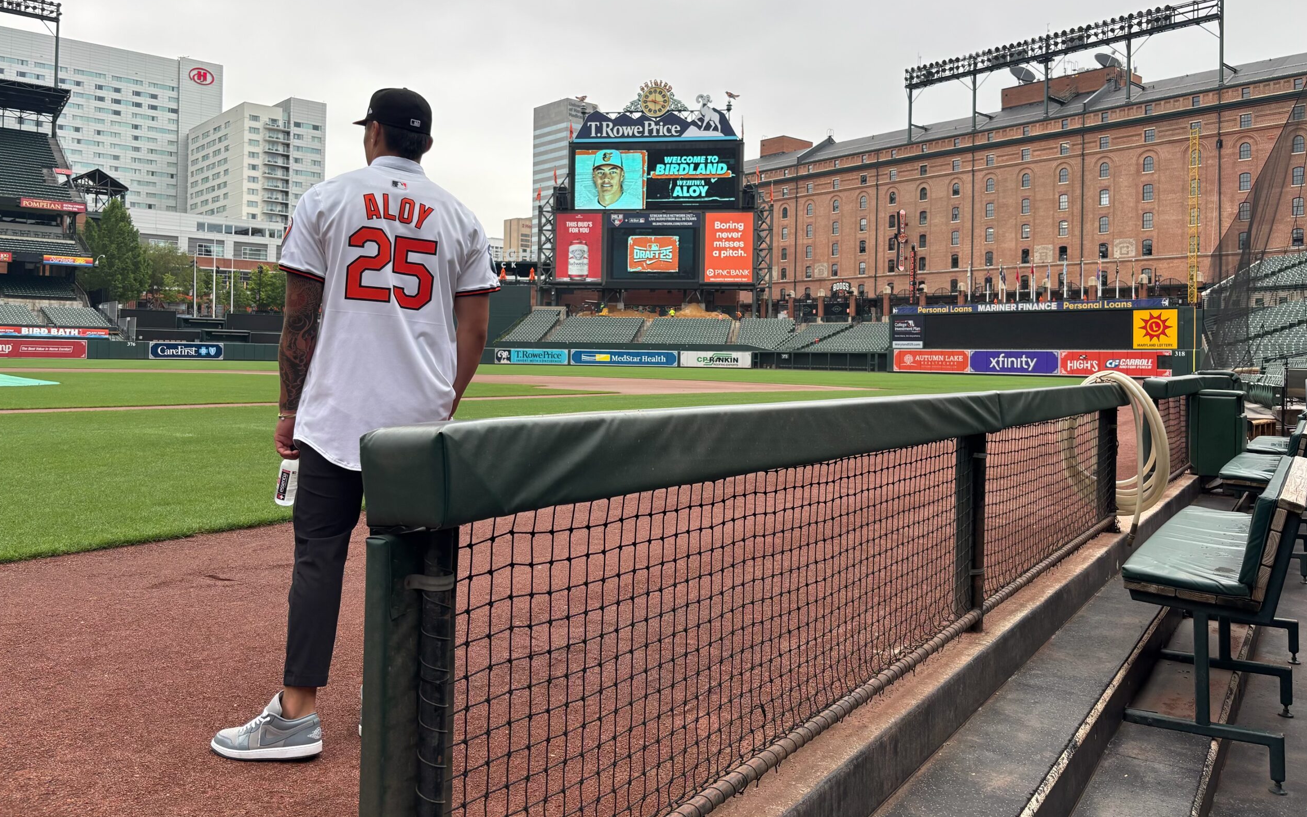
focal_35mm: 28
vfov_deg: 44.4
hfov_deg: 66.5
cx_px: 650
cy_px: 341
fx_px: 997
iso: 50
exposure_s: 1/479
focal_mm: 5.96
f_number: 1.6
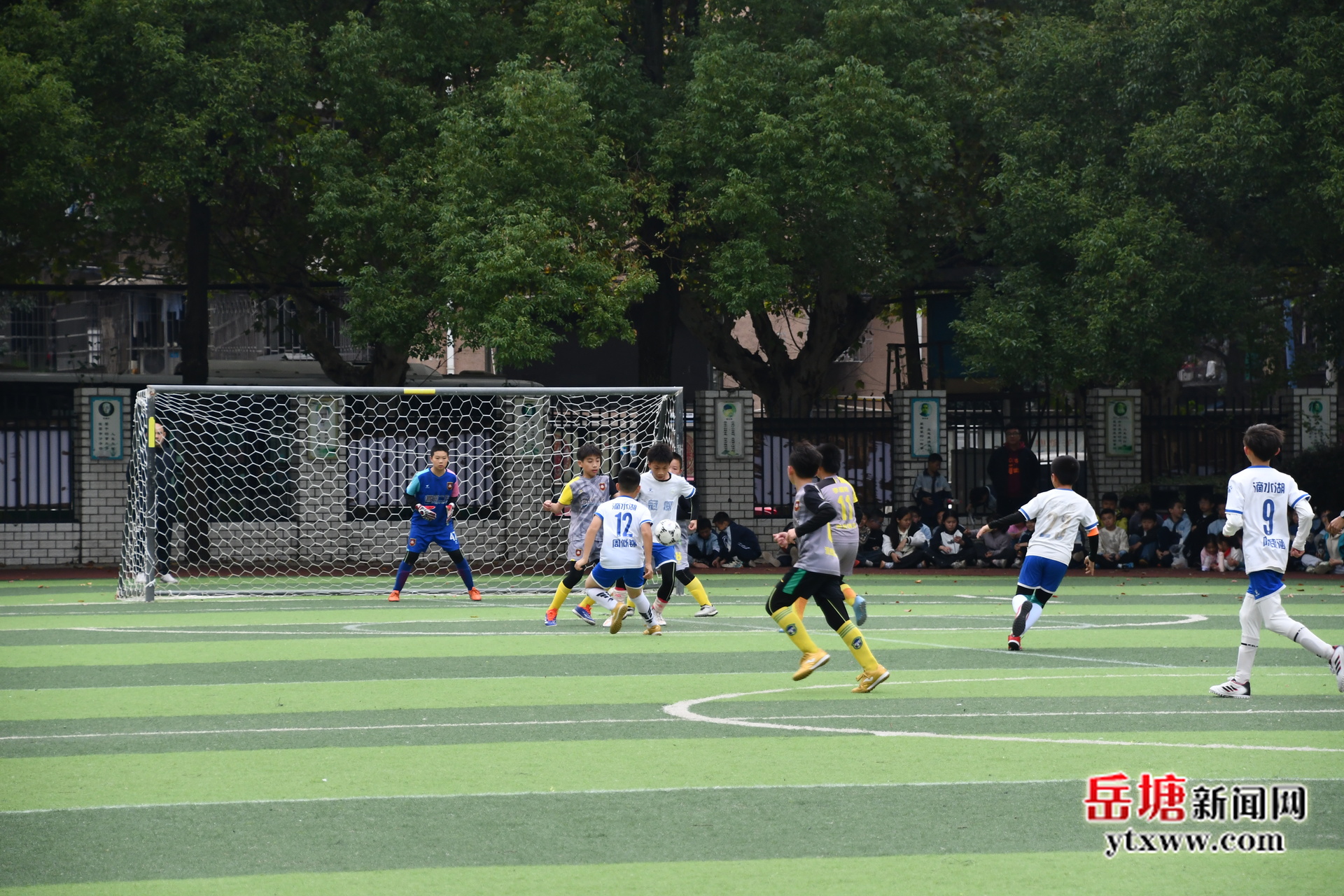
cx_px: 672
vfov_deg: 8.7
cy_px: 448
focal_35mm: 157
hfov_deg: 13.1
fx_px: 5861
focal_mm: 105
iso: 560
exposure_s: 1/500
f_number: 5.6
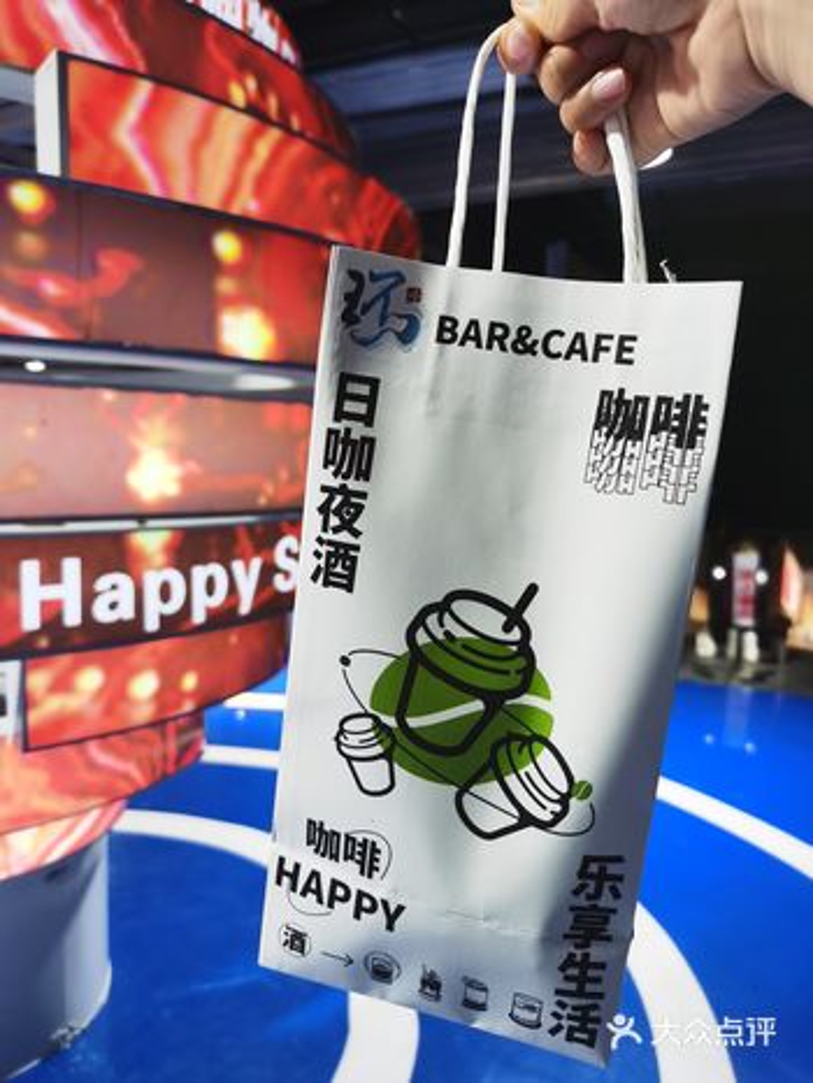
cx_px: 406
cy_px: 542
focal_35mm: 27
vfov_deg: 65.3
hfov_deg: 51.4
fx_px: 845
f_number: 1.8
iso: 125
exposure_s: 1/50
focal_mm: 5.58
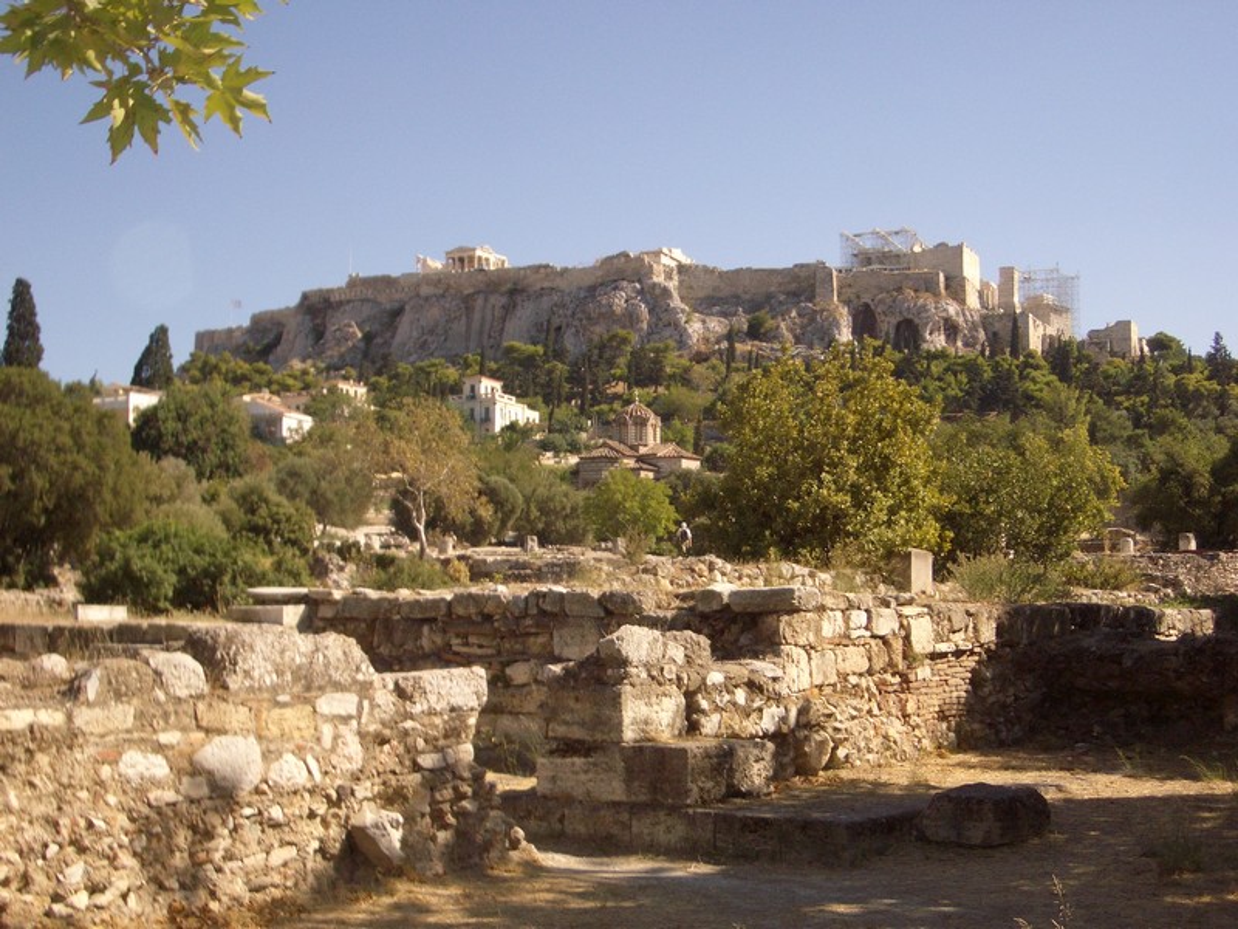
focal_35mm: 49
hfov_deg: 38.9
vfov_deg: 29.7
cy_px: 464
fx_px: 1752
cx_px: 619
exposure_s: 1/1250
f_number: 3.1
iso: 100
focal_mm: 8.2
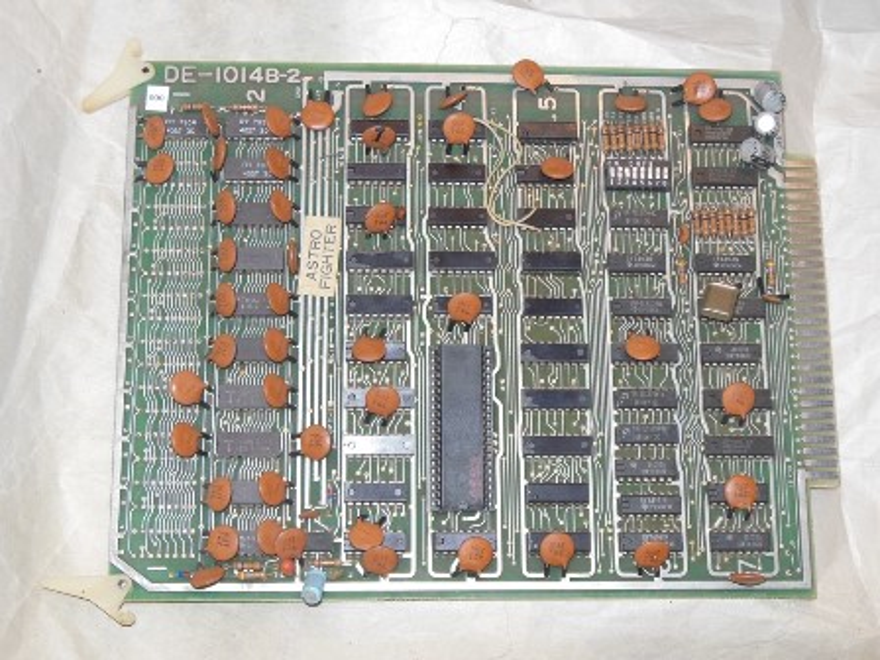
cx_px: 440
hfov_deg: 33.8
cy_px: 330
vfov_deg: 25.7
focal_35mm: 57
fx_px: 1449
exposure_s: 1/60
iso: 200
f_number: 4.1
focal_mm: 10.2
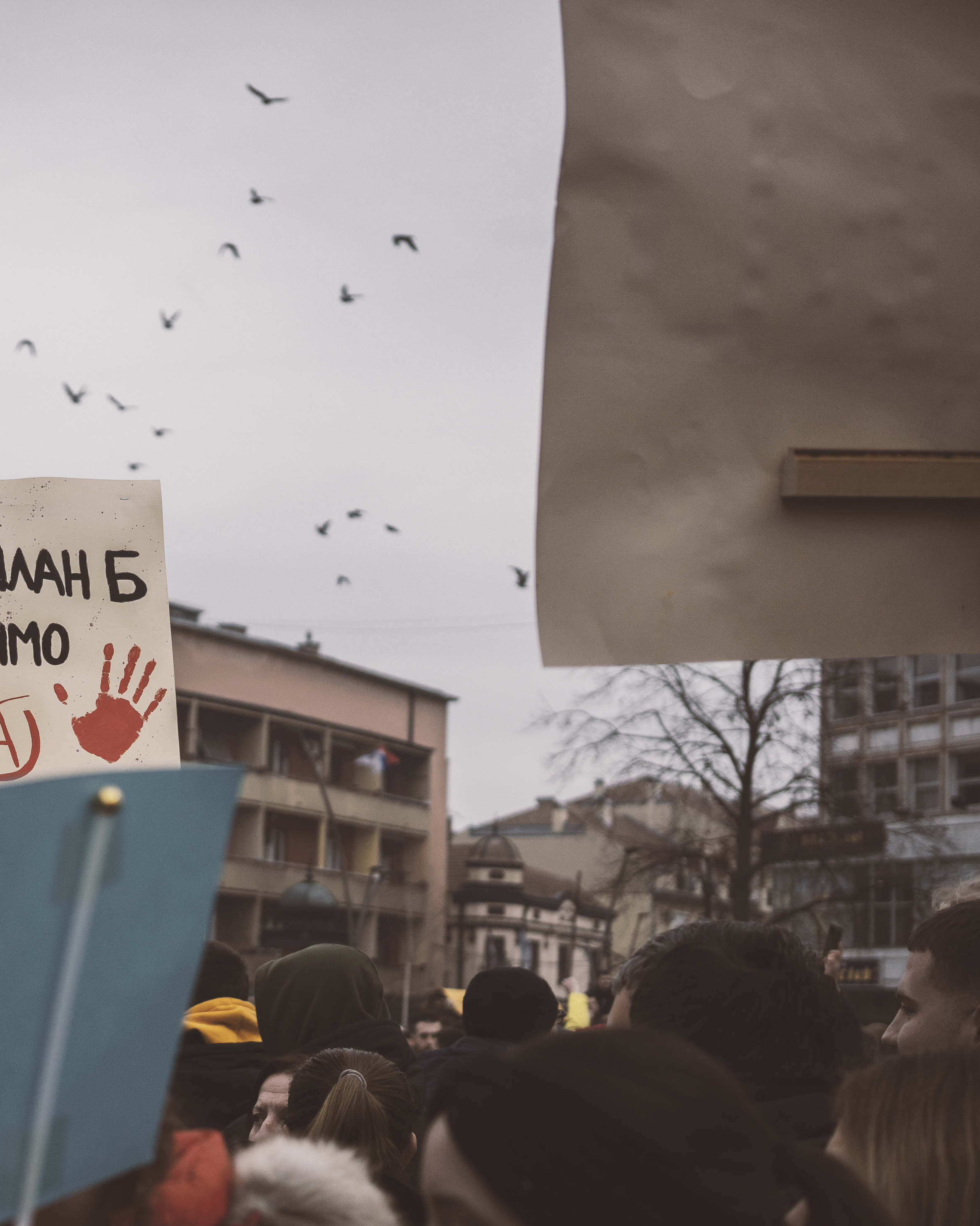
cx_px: 12
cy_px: 749
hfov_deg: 22.0
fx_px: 2429
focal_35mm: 67
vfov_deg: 28.2
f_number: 2.8
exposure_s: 1/4000
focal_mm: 35
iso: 100
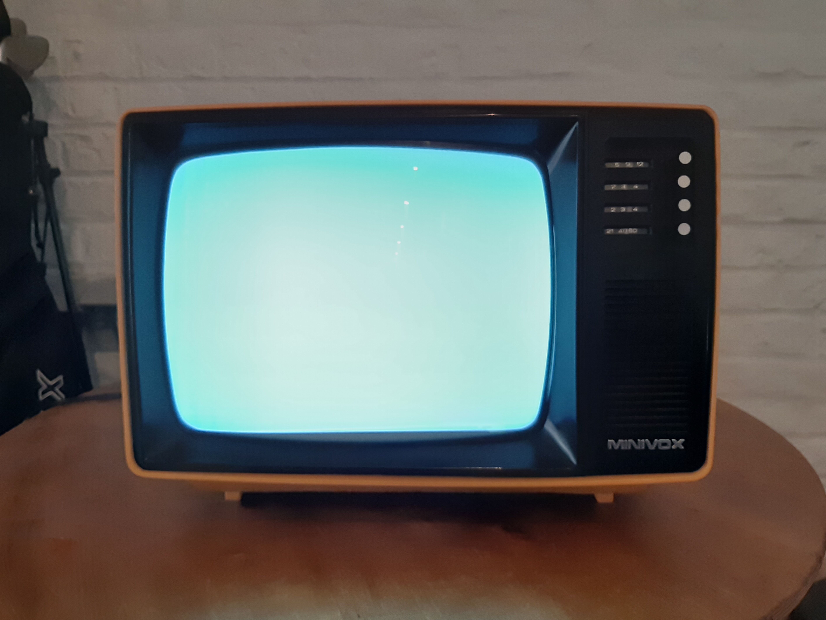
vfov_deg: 51.4
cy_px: 310
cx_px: 413
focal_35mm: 27
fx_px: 644
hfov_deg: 65.3
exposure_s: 1/50
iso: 100
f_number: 1.7
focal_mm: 3.93
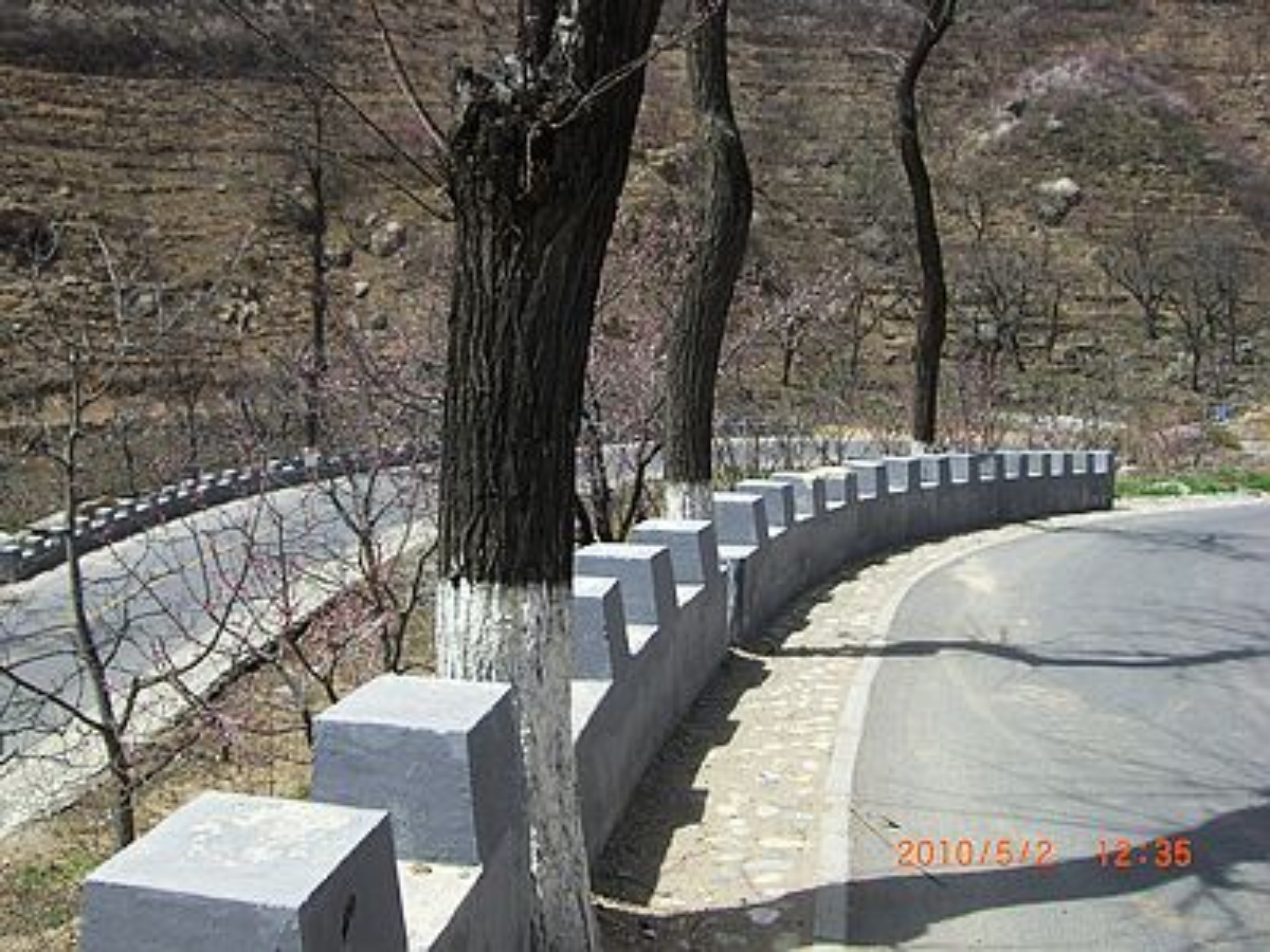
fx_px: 1394
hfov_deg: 49.0
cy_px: 476
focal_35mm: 38
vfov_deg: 37.7
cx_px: 635
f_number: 4.3
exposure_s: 1/500
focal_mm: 6.2
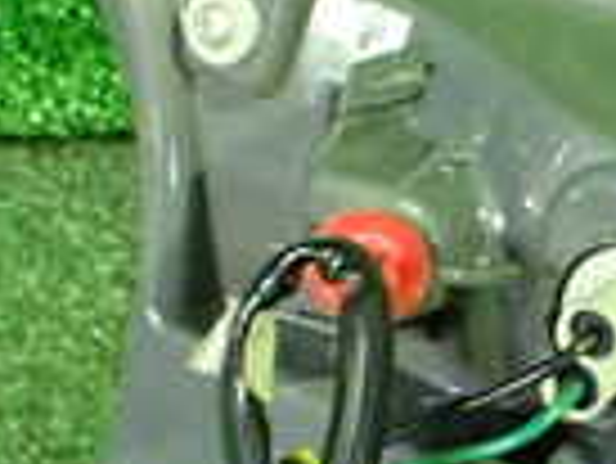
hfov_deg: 14.8
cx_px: 580
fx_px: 2333
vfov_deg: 11.2
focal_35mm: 131
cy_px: 464
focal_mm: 5.4
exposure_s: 1/30
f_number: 2.3
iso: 1000
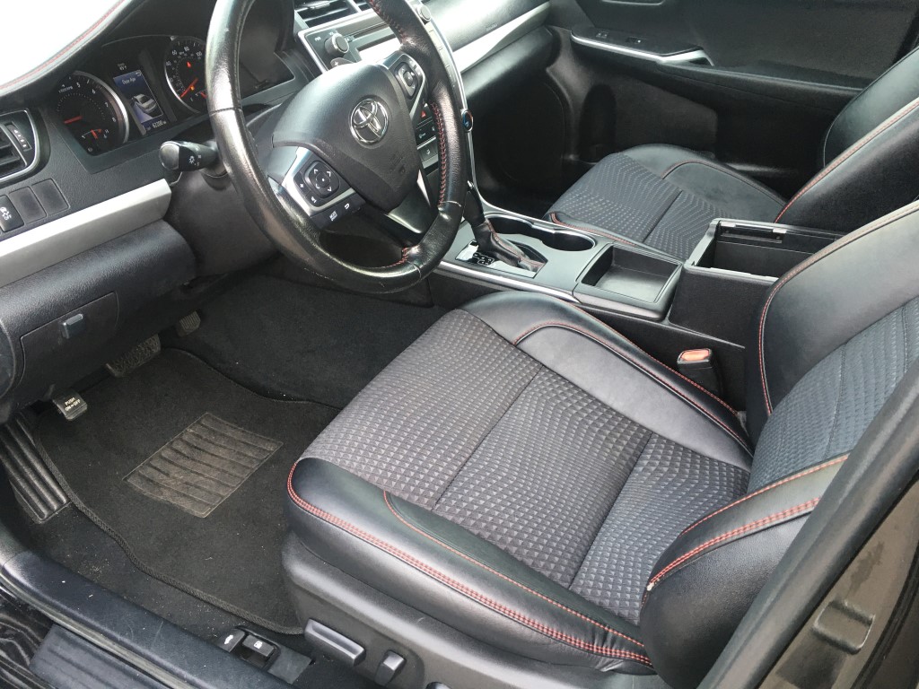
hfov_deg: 61.7
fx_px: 770
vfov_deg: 48.2
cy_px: 344
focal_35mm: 29
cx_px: 460
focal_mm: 4.15
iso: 40
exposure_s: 1/30
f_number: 2.2
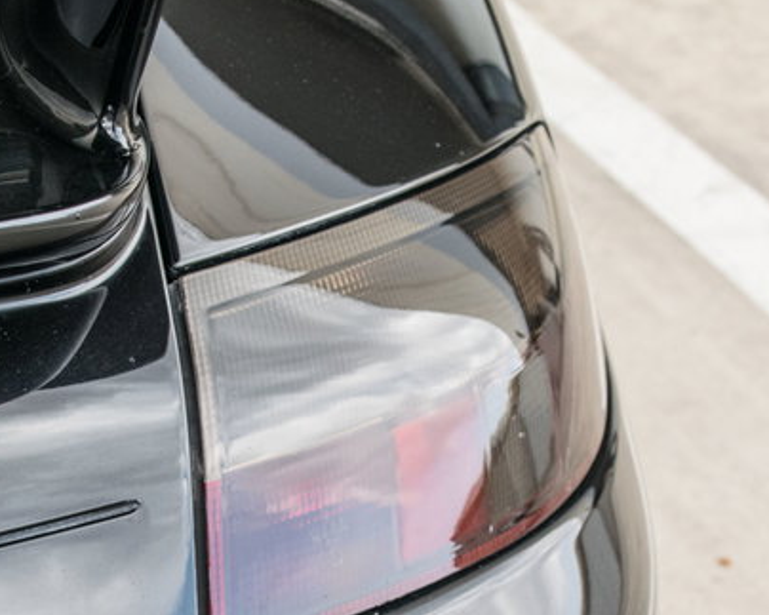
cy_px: 371
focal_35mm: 91
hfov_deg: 21.0
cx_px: 434
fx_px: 2071
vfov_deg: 16.9
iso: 400
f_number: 5.6
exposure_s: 1/125
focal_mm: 34
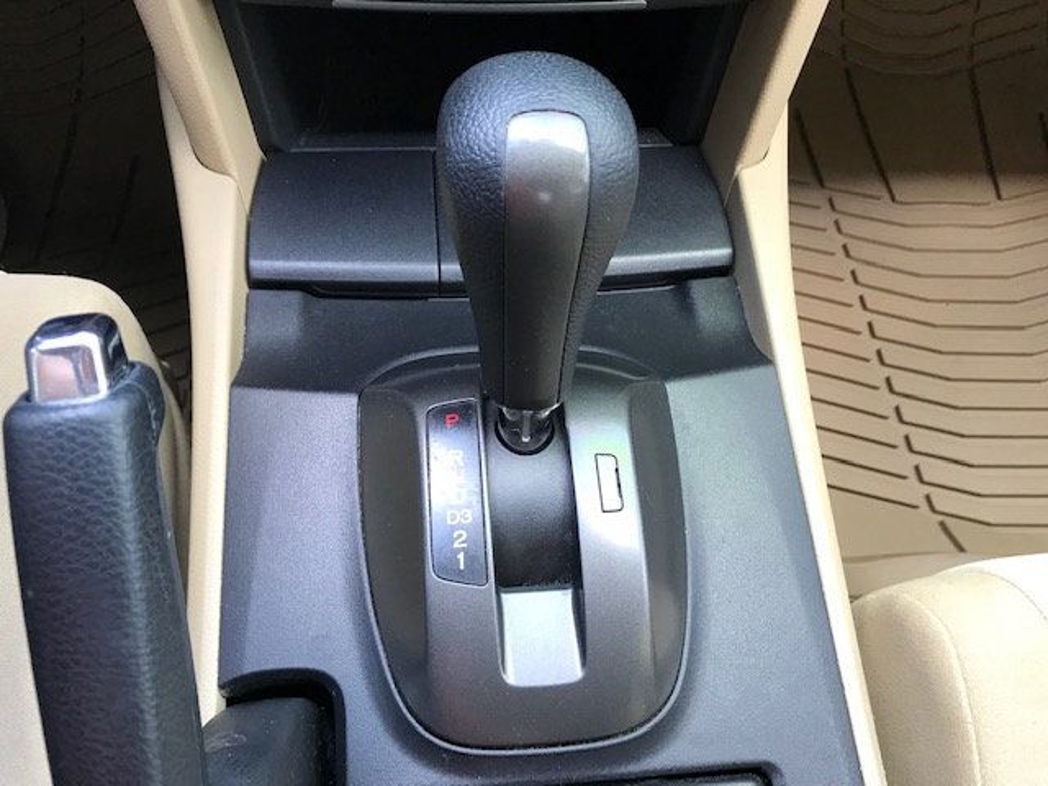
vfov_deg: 49.7
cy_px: 393
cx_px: 524
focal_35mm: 28
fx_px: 848
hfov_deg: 63.4
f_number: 1.8
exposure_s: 1/30
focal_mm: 3.99
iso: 25
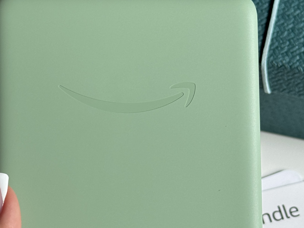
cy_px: 101
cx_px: 131
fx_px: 606
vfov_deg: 21.3
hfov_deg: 28.1
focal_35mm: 69
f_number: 1.78
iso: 64
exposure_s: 1/121
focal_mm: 6.76
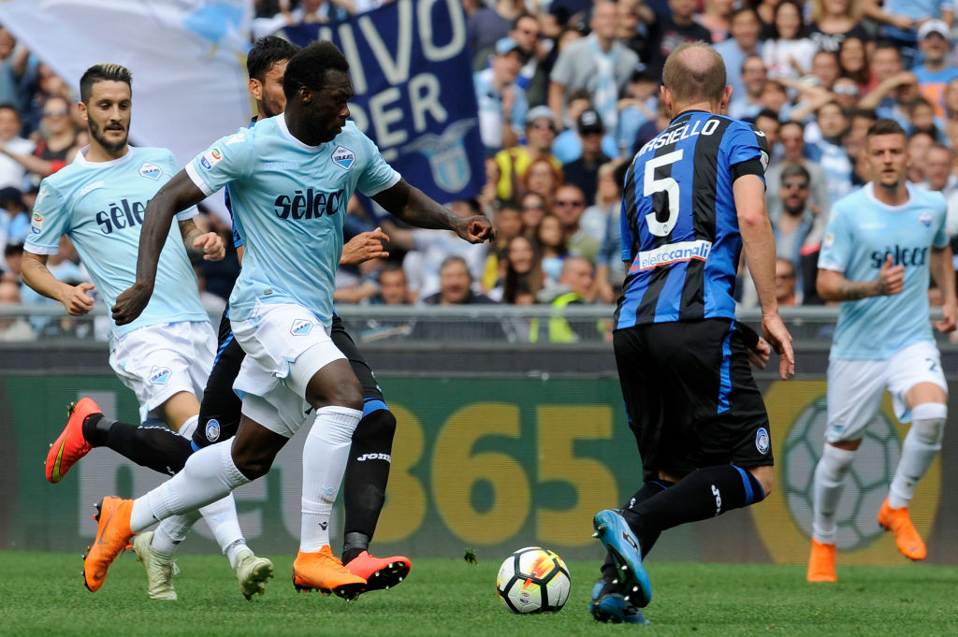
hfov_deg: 5.2
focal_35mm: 400
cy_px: 318
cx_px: 479
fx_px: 10636
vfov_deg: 3.4
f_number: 7.1
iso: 500
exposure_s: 1/1000
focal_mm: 400
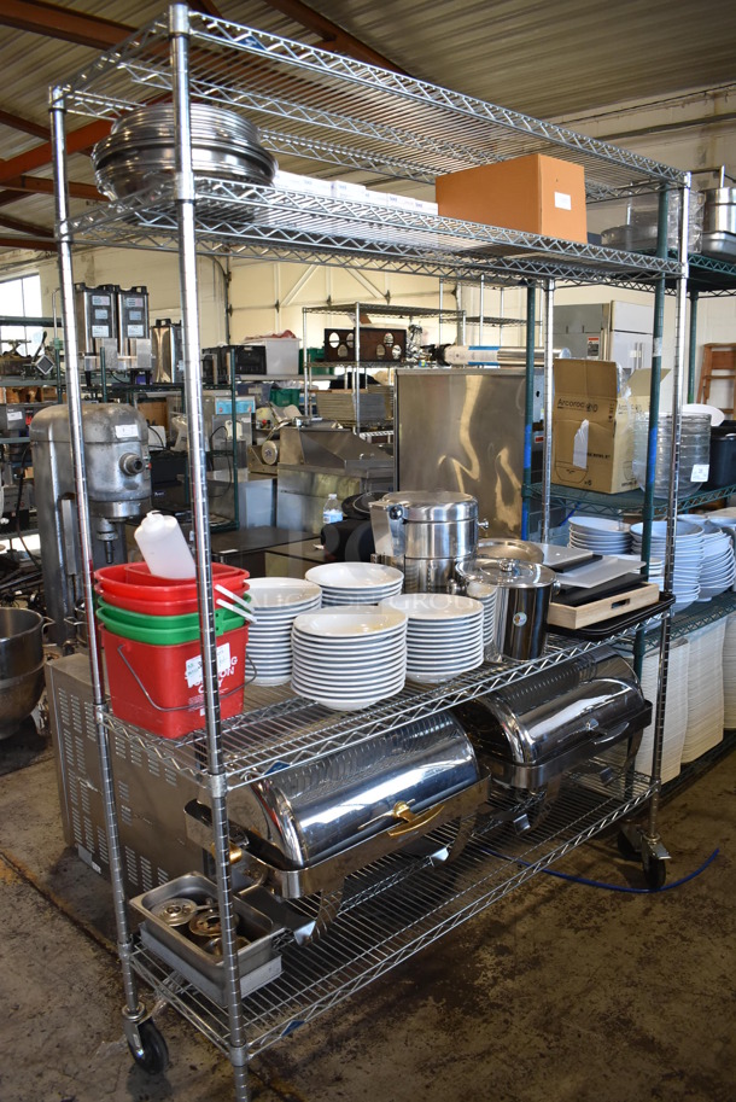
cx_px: 368
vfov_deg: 67.3
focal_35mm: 27
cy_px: 551
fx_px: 827
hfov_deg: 48.0
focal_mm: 18
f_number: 3.5
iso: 800
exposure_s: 1/160
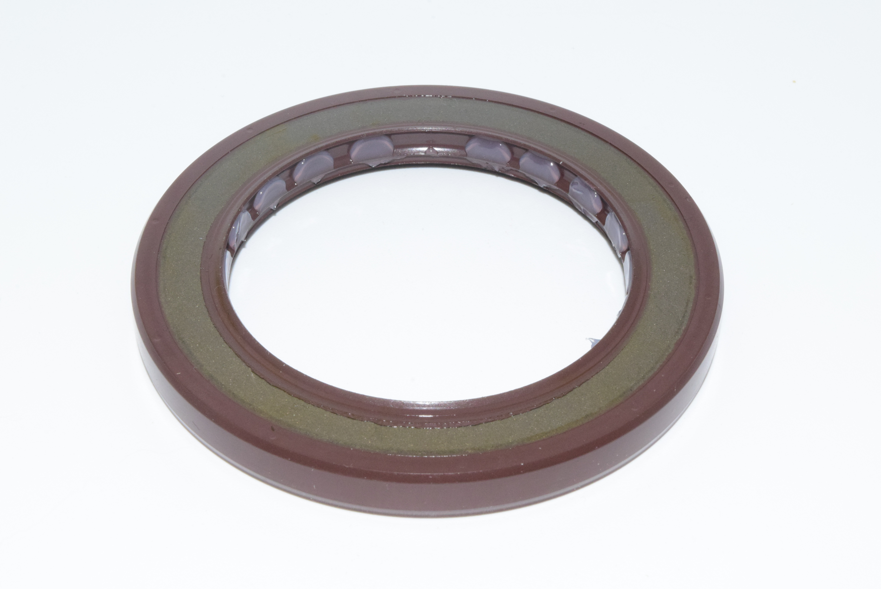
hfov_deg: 24.6
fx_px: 2020
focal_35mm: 82
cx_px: 440
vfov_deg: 16.6
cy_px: 294
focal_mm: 55
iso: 1600
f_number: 36
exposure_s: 1/60
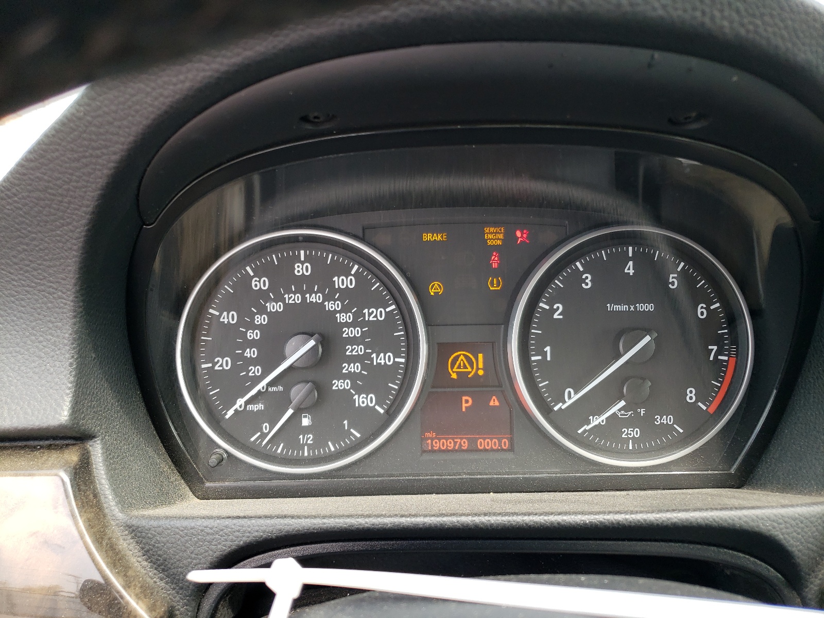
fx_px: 619
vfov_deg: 53.1
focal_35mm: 26
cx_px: 412
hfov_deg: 67.3
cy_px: 309
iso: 50
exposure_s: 1/123
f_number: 1.5
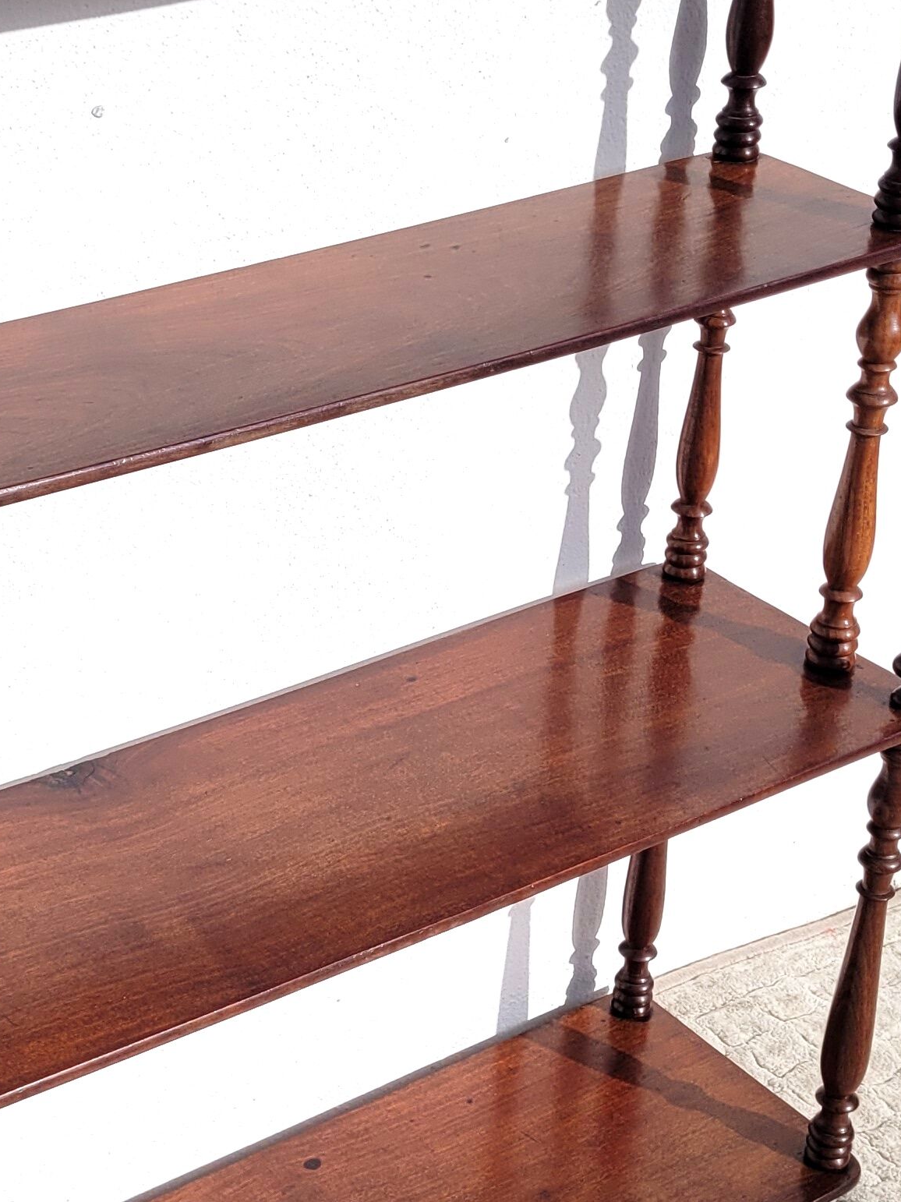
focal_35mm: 68
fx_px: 2361
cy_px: 567
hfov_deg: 21.1
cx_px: 70
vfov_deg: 28.6
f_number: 1.8
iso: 40
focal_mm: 5.4
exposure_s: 1/4939
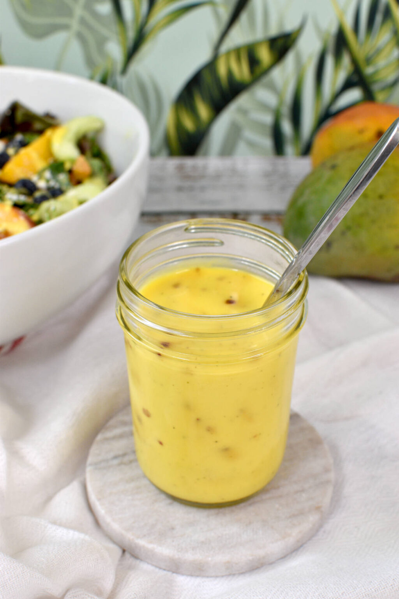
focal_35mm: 52
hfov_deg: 25.8
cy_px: 300
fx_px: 873
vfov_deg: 37.9
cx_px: 200
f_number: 6.3
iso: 400
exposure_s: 1/30
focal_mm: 35
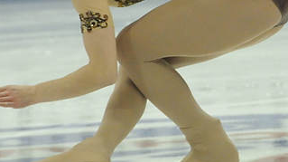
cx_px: 187
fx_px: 6014
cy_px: 38
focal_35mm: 788
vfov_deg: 1.5
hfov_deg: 2.7
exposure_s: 1/800
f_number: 5.6
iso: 3200
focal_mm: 200
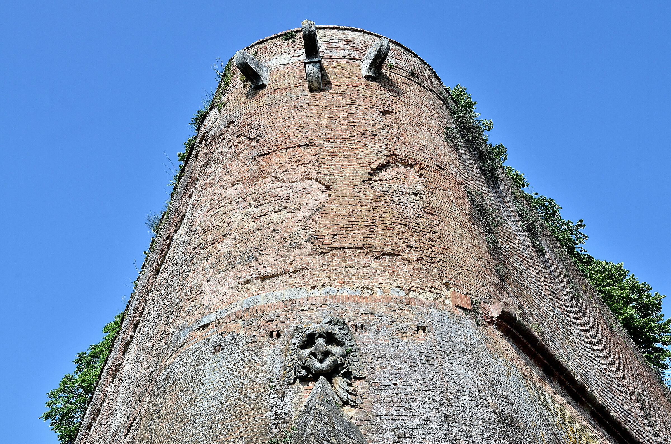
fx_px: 725
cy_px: 222
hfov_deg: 49.6
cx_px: 336
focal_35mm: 39
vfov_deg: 34.1
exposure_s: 1/200
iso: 100
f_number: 11
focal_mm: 26
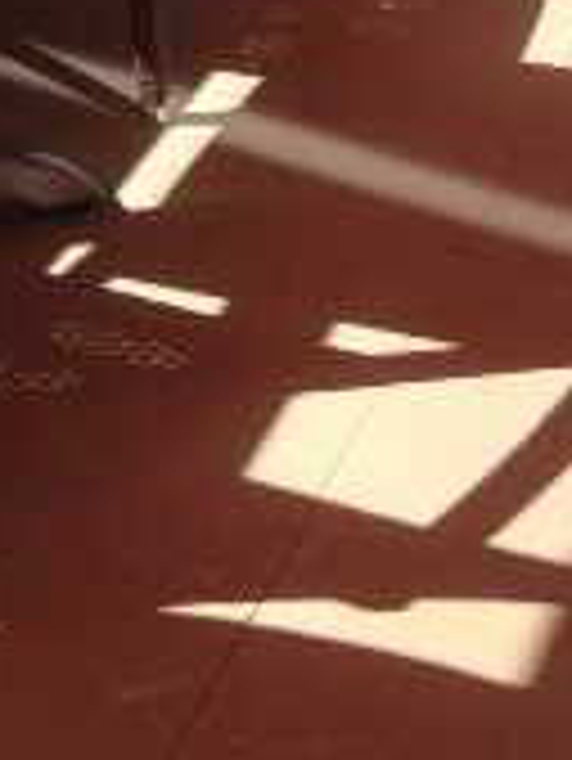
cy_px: -369
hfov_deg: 11.7
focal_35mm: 124
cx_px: -90
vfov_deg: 14.8
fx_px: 2729
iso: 50
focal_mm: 4.28
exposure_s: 1/1062
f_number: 2.4
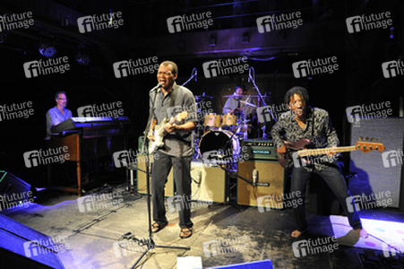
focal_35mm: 24
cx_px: 202
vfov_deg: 53.1
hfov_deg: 73.8
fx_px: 269
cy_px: 134
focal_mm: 24
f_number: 2.8
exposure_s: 1/160
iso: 1600
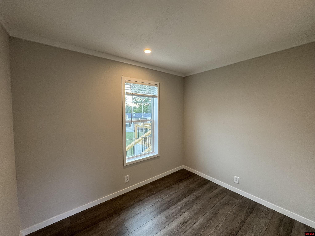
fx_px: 127
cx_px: 158
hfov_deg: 102.1
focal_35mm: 14
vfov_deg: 85.7
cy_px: 118
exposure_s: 1/120
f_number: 2.2
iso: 160
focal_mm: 2.22
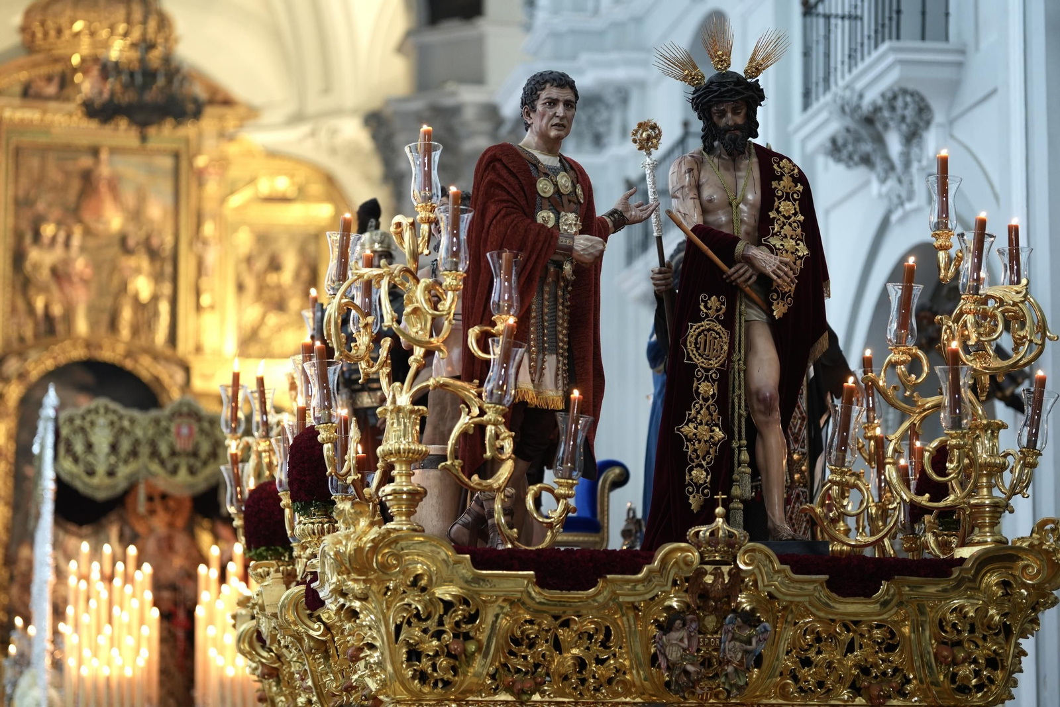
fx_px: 3092
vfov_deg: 13.0
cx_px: 530
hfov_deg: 19.5
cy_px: 354
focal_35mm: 105
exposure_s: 1/125
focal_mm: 105
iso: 1000
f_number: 1.4
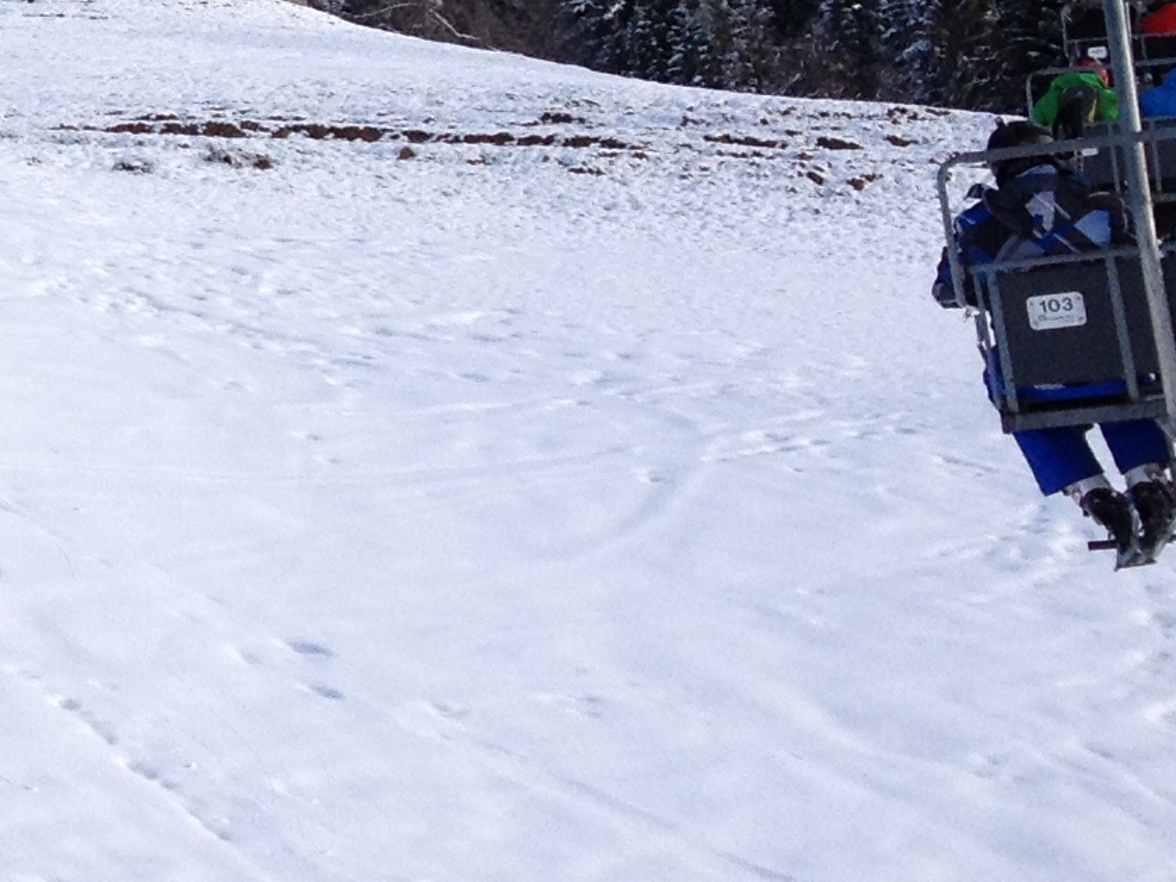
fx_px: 4620
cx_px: -923
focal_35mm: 136
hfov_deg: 13.1
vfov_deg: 10.8
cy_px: 8
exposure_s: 1/1104
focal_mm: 4.28
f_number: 2.4
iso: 50
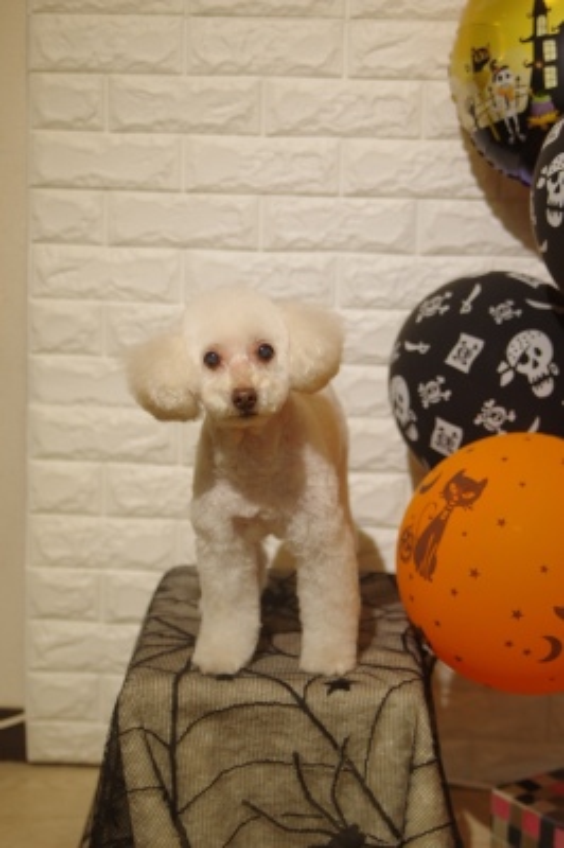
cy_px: 424
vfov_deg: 27.0
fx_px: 1765
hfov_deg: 18.2
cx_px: 282
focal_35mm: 75
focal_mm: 50
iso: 320
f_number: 3.2
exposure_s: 1/125
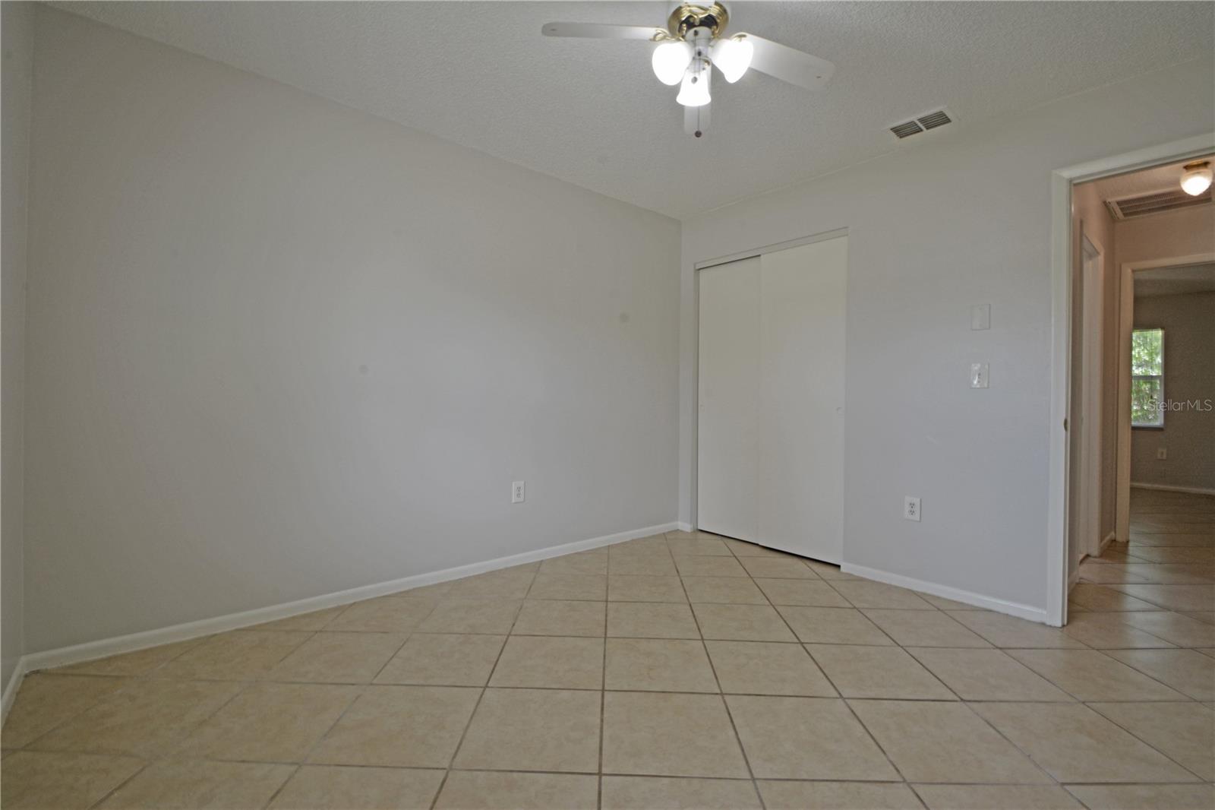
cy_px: 405
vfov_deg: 77.3
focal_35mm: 15
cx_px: 608
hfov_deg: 100.4
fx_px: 506
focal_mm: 10
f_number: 16
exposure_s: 1/3
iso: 160
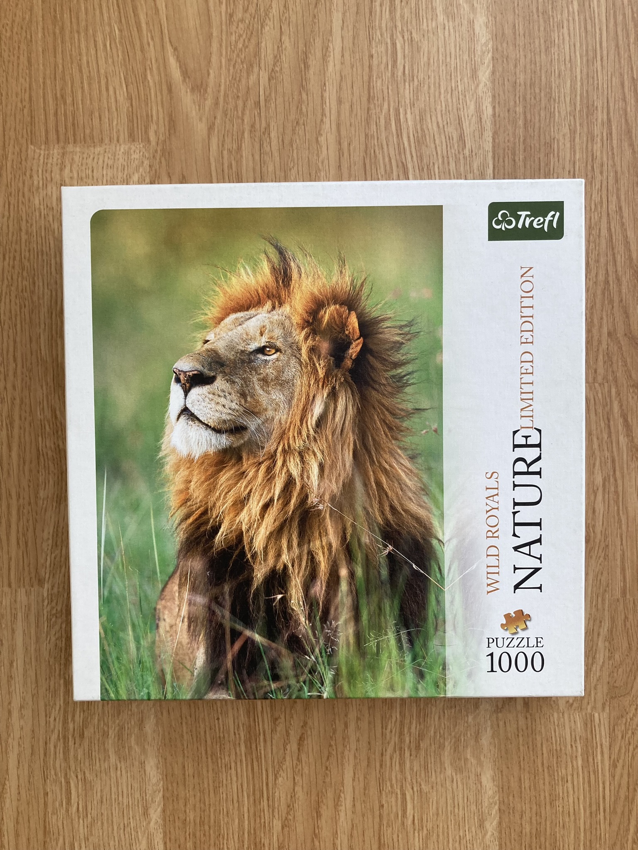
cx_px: 319
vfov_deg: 63.4
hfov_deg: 49.7
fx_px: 688
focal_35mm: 28
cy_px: 425
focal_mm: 3.99
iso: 80
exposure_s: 1/62
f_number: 1.8
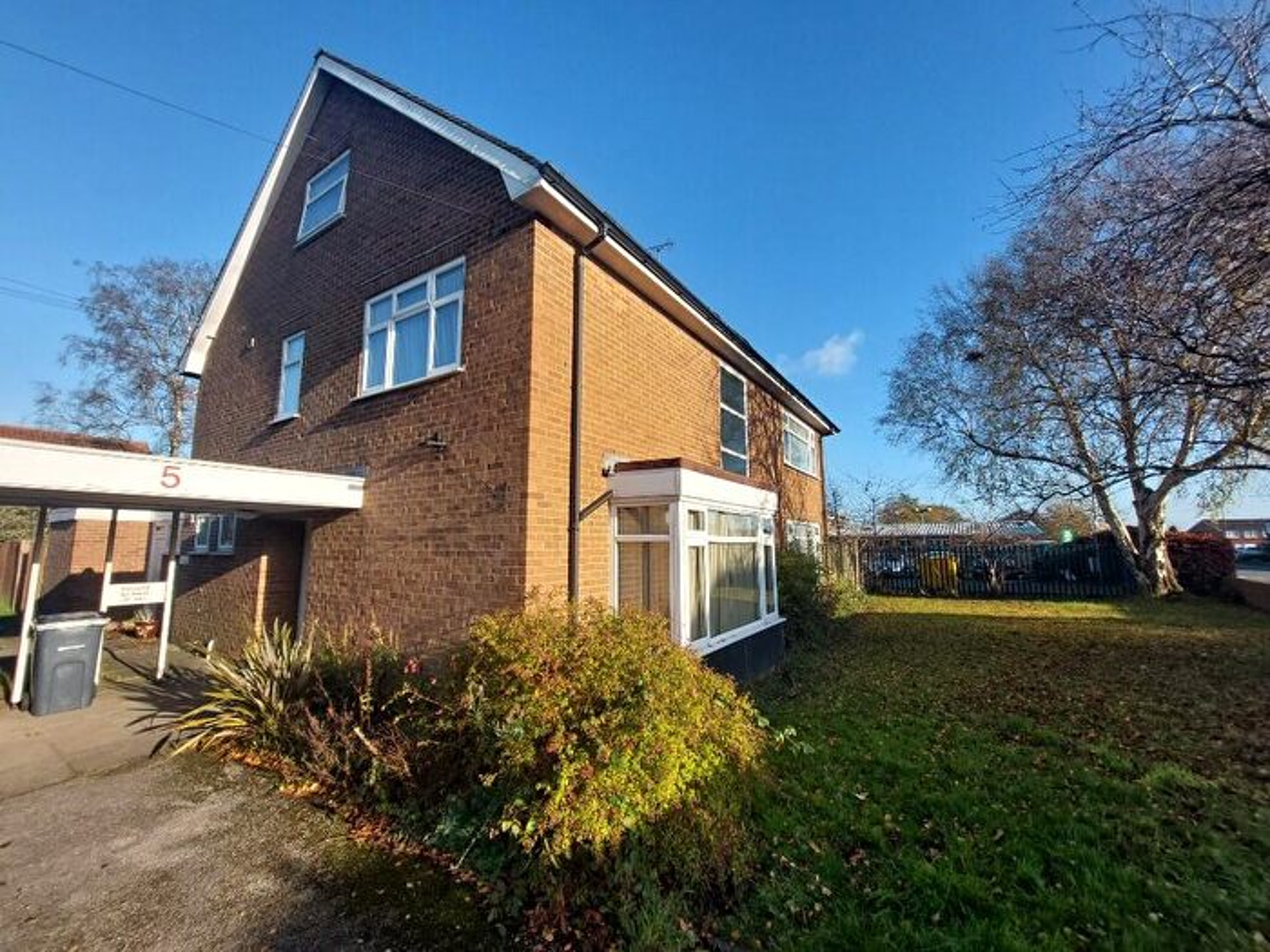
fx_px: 477
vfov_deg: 89.9
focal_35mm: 13
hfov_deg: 106.2
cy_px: 476
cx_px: 635
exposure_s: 1/837
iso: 50
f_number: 2.2
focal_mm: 1.74
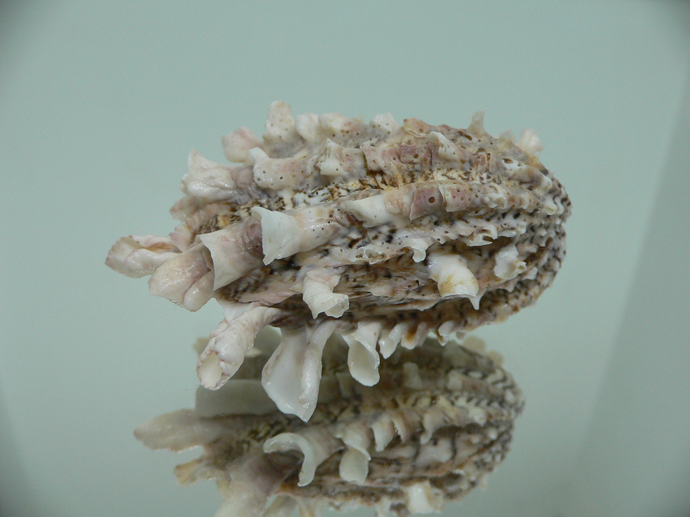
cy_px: 258
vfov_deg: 40.7
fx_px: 698
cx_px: 345
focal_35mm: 35
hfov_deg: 52.6
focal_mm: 4.6
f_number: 2.8
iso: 100
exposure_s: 1/60
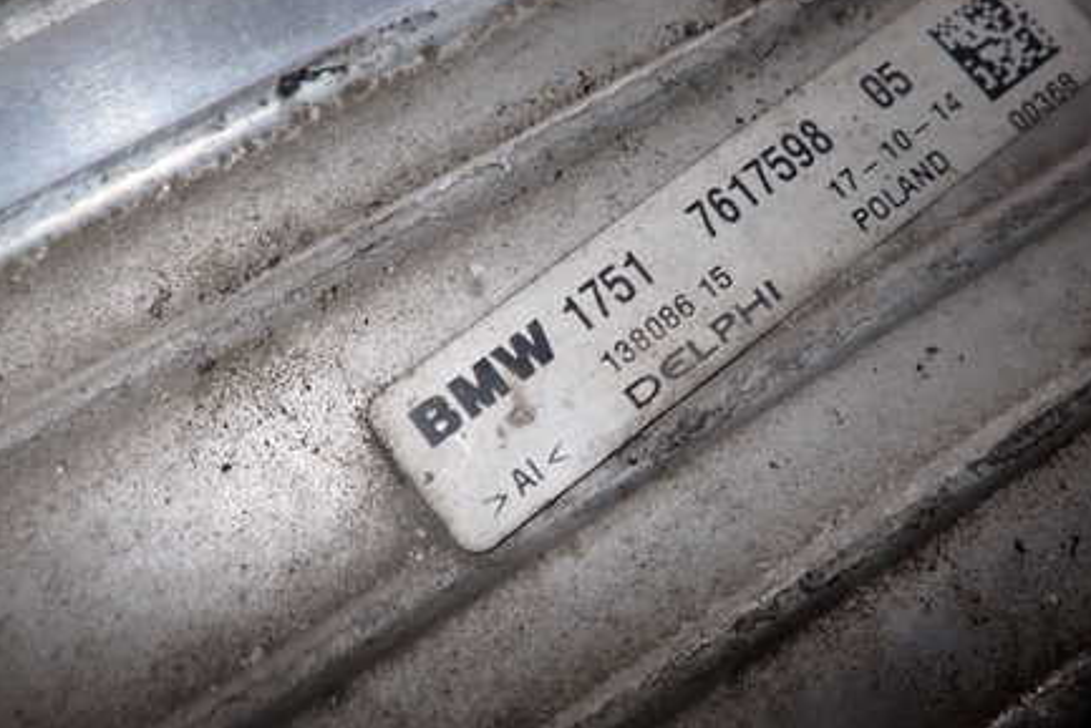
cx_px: 625
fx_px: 1091
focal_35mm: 36
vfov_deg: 36.8
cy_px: 290
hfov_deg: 52.9
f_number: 5.6
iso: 100
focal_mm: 4.5
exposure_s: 1/30
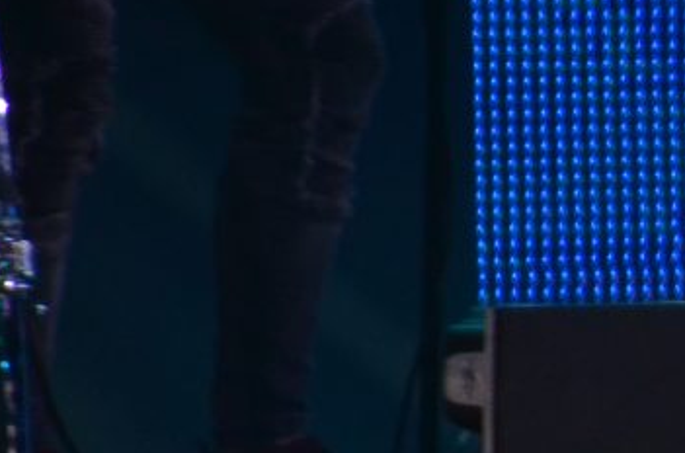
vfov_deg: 0.8
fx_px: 31558
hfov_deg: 1.2
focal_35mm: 1663
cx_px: 1633
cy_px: 219
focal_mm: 190
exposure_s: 1/125
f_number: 5.6
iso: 800
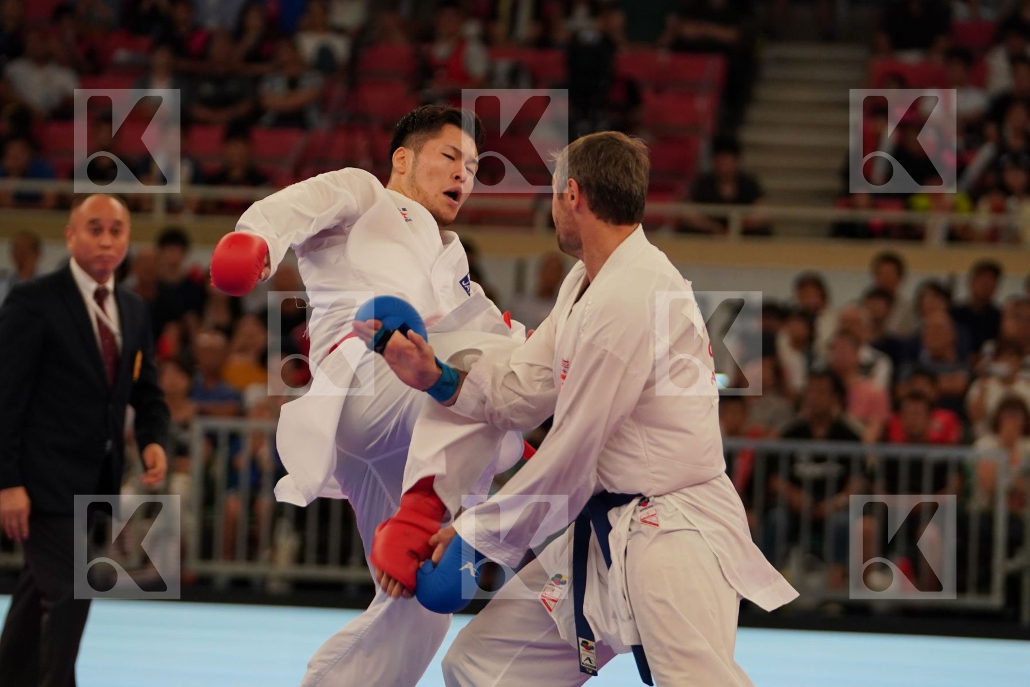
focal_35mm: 201
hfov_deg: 10.2
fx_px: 5750
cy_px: 344
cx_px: 515
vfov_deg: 6.8
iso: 1250
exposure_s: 1/1000
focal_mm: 134
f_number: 2.8
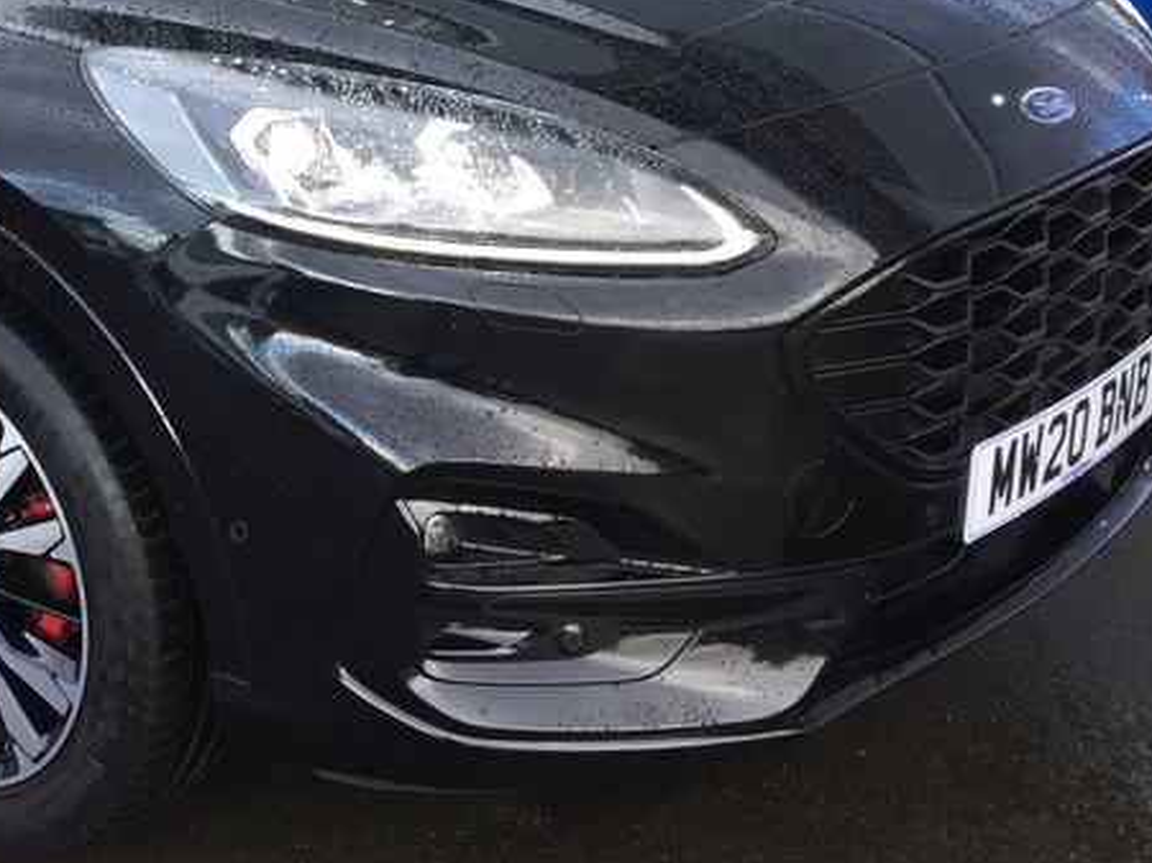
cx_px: 87
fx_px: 2195
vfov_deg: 21.8
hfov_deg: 28.1
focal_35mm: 66
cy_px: 108
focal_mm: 4.15
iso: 32
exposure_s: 1/33
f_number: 2.2
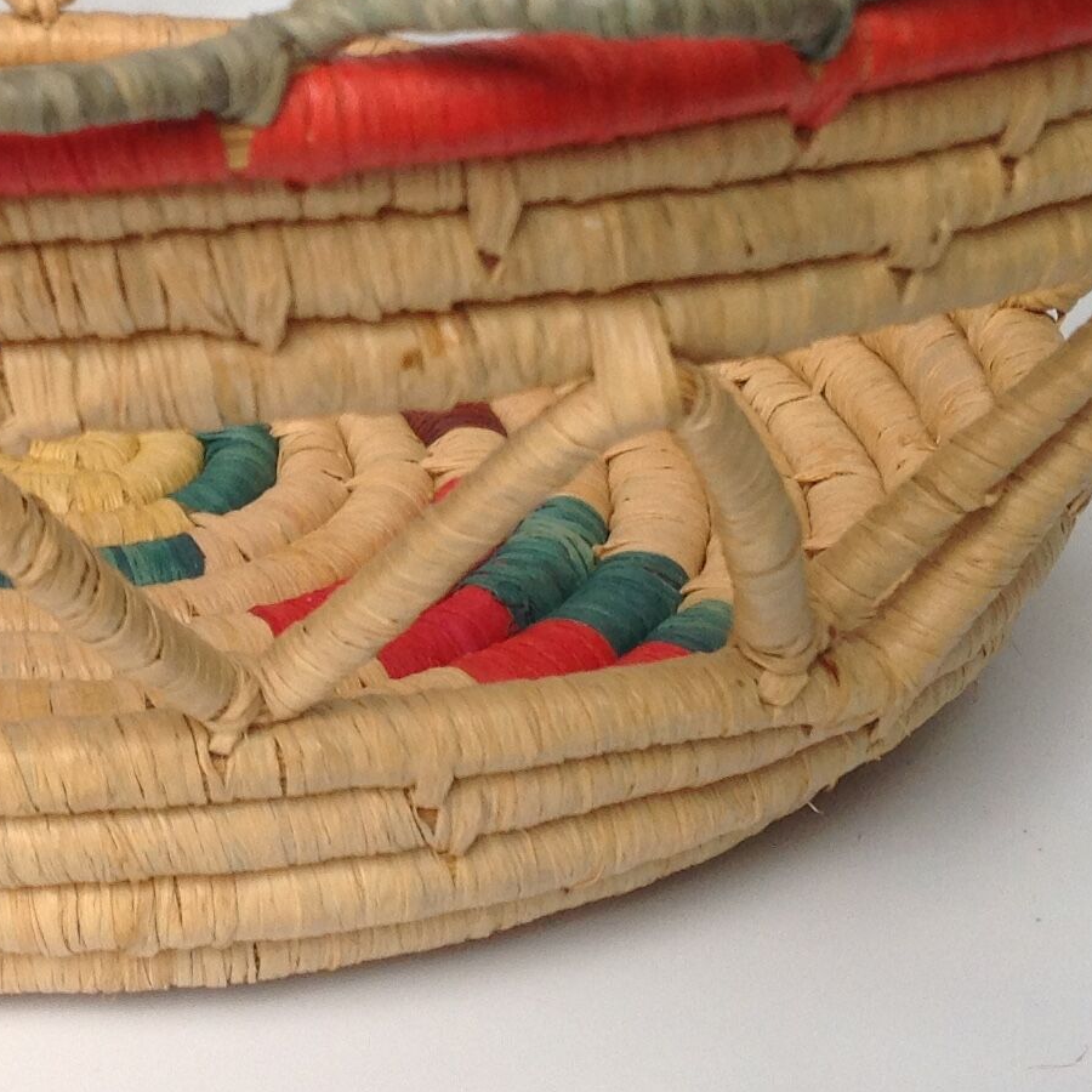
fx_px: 3176
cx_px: 235
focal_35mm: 89
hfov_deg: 19.3
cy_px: 211
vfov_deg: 19.3
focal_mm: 4.28
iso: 64
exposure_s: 1/60
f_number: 2.4
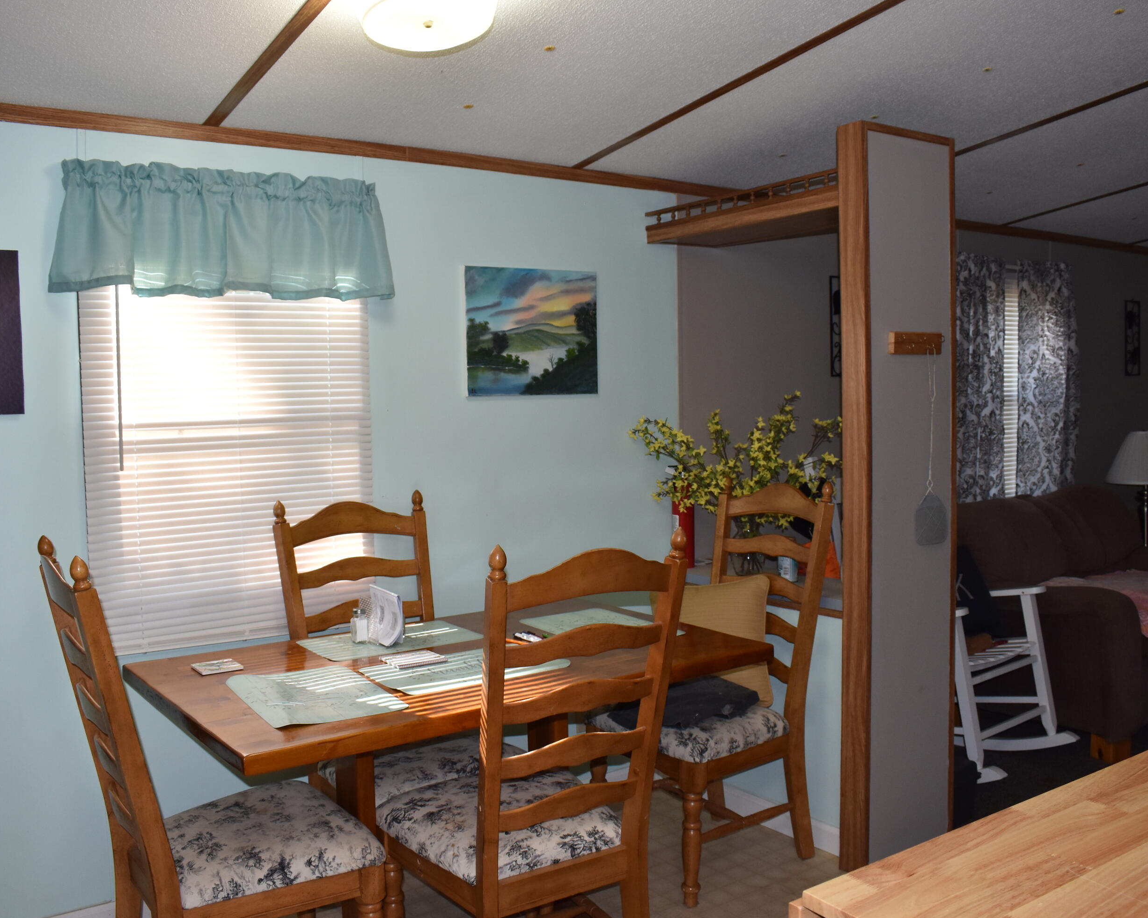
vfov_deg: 47.1
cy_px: 452
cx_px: 586
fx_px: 1053
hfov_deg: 57.2
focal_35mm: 31
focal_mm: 18
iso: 720
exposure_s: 1/125
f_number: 5.6
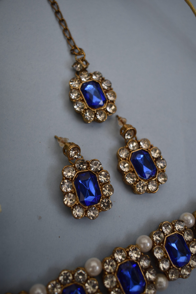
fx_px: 269
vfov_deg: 57.2
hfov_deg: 40.0
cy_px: 147
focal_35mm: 33
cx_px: 98
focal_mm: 22
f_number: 3.8
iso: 160
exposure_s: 1/40
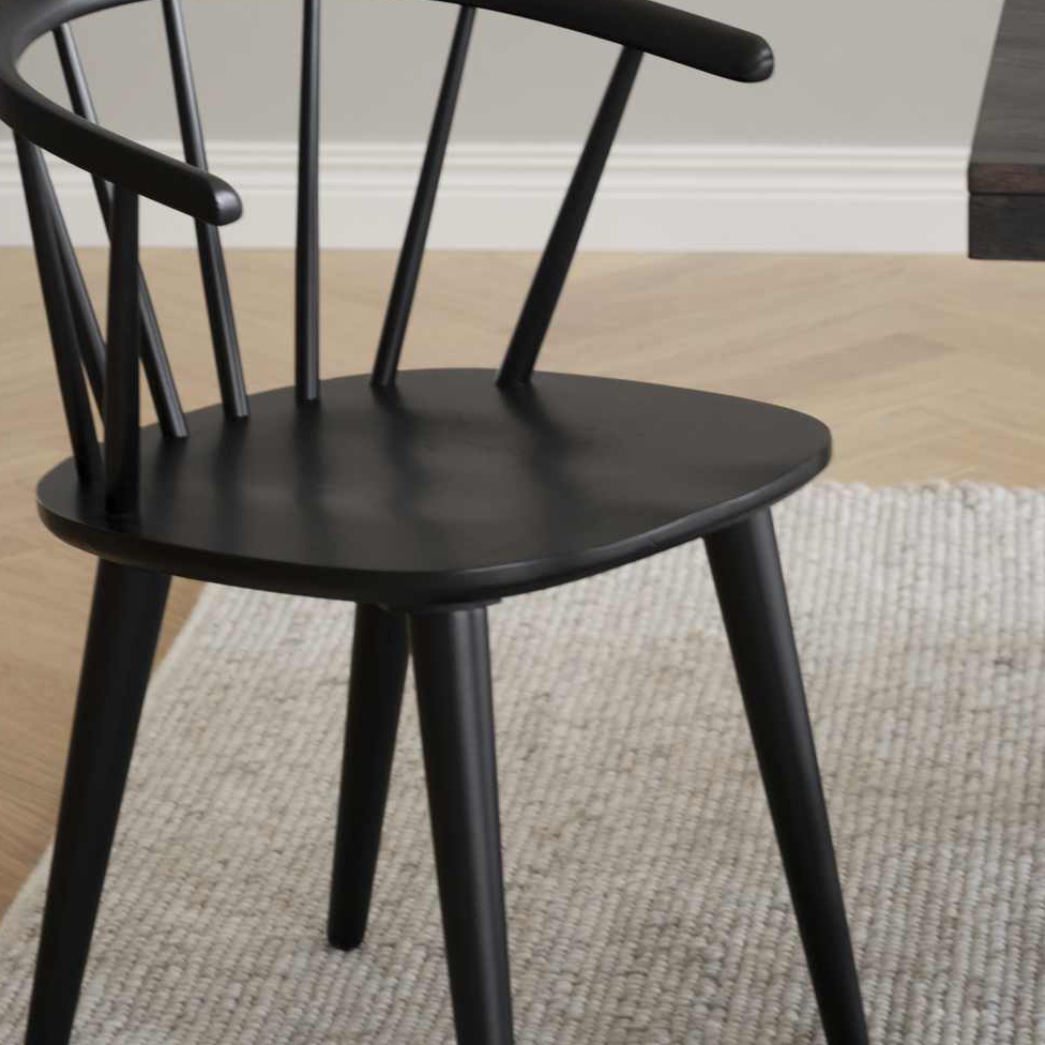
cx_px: 510
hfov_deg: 11.8
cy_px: 388
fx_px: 5055
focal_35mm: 148
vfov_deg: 11.8
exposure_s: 1/5
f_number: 6.3
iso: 500
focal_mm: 85
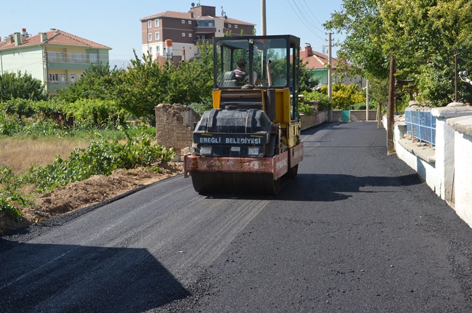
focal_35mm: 51
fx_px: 667
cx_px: 236
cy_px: 156
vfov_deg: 26.4
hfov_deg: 38.9
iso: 800
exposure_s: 1/640
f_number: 13
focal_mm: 34
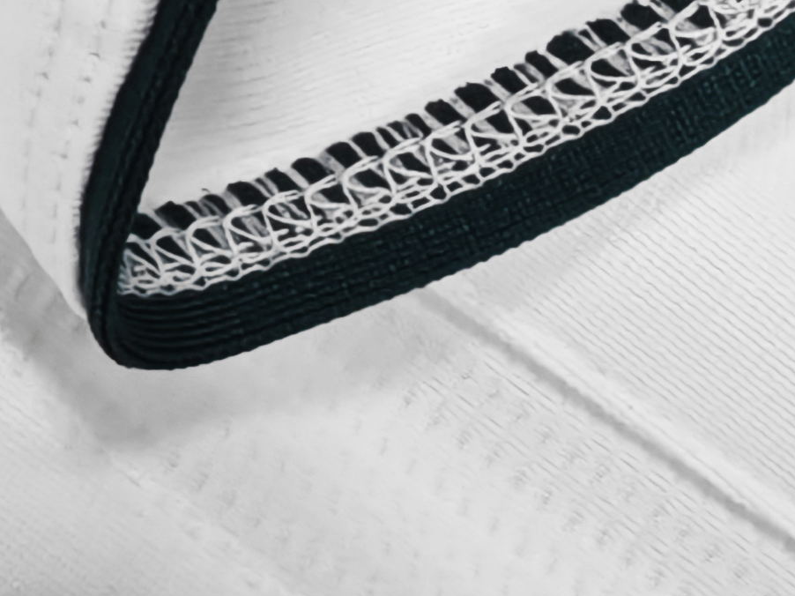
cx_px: -99
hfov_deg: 18.5
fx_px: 2342
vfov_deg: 12.5
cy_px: -660
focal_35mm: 102
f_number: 2.2
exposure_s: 1/100
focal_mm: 2.59
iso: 194
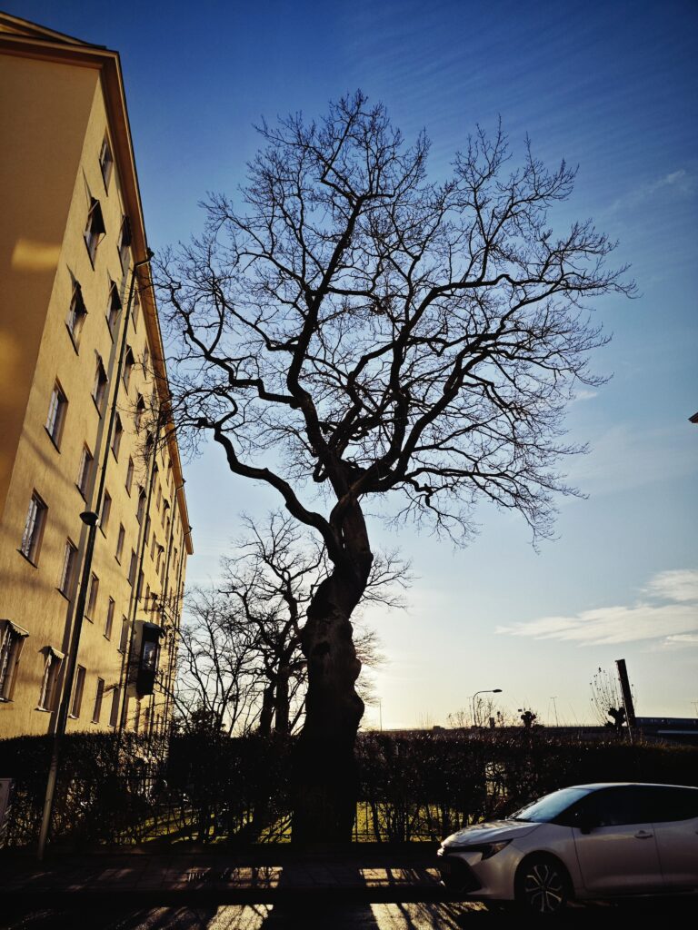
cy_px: 465
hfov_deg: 58.9
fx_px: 618
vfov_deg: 73.9
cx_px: 349
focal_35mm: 23
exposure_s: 1/2456
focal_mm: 8.7
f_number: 1.9
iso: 50
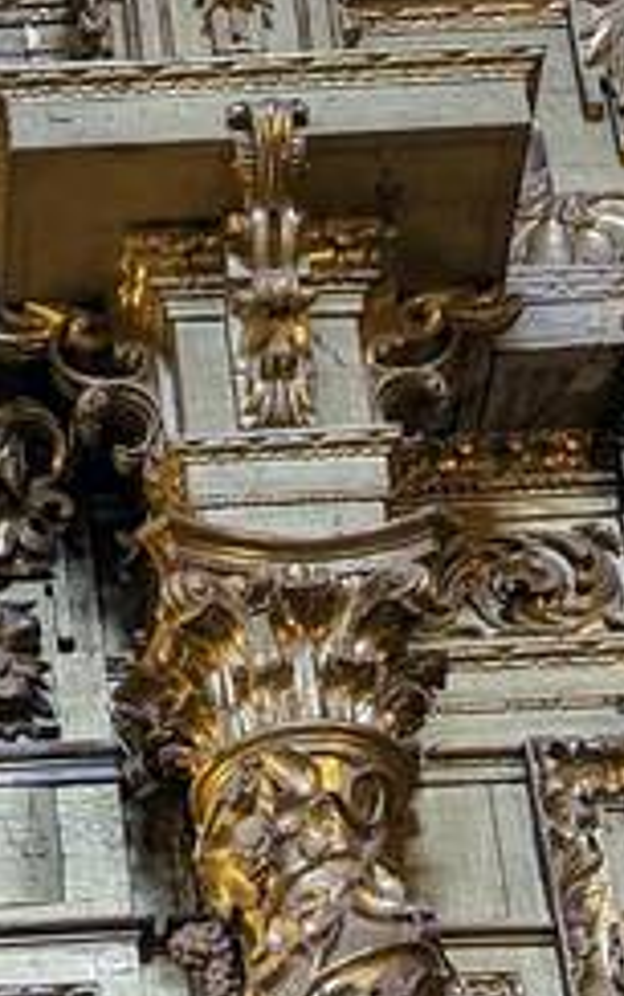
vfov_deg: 13.7
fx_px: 4072
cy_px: 1008
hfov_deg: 8.1
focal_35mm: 150
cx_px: -832
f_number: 1.85
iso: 198
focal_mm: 6.81
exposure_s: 1/50
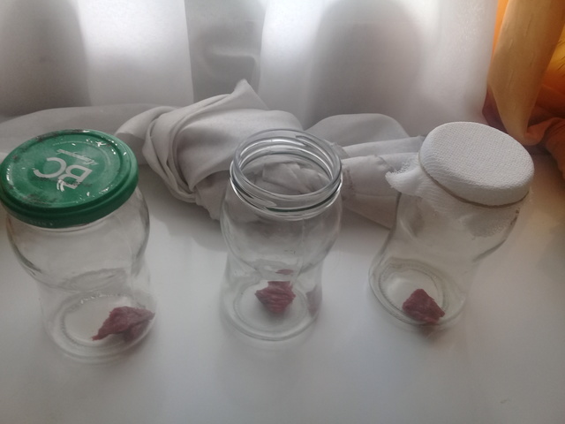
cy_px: 212
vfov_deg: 45.4
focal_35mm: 31
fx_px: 506
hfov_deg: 58.4
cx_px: 282
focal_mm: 3.3
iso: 64
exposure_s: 1/50
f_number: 2.2
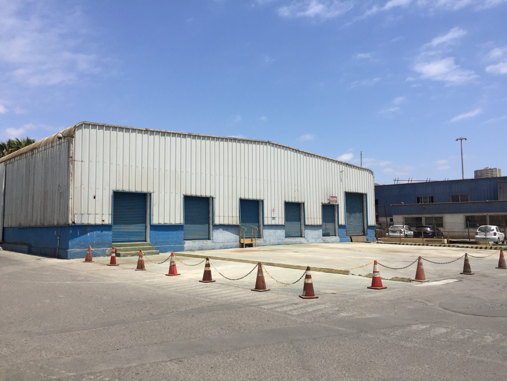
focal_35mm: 29
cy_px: 190
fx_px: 425
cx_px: 254
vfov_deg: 48.2
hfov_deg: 61.7
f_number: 2.2
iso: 32
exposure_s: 1/2639
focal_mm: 4.15
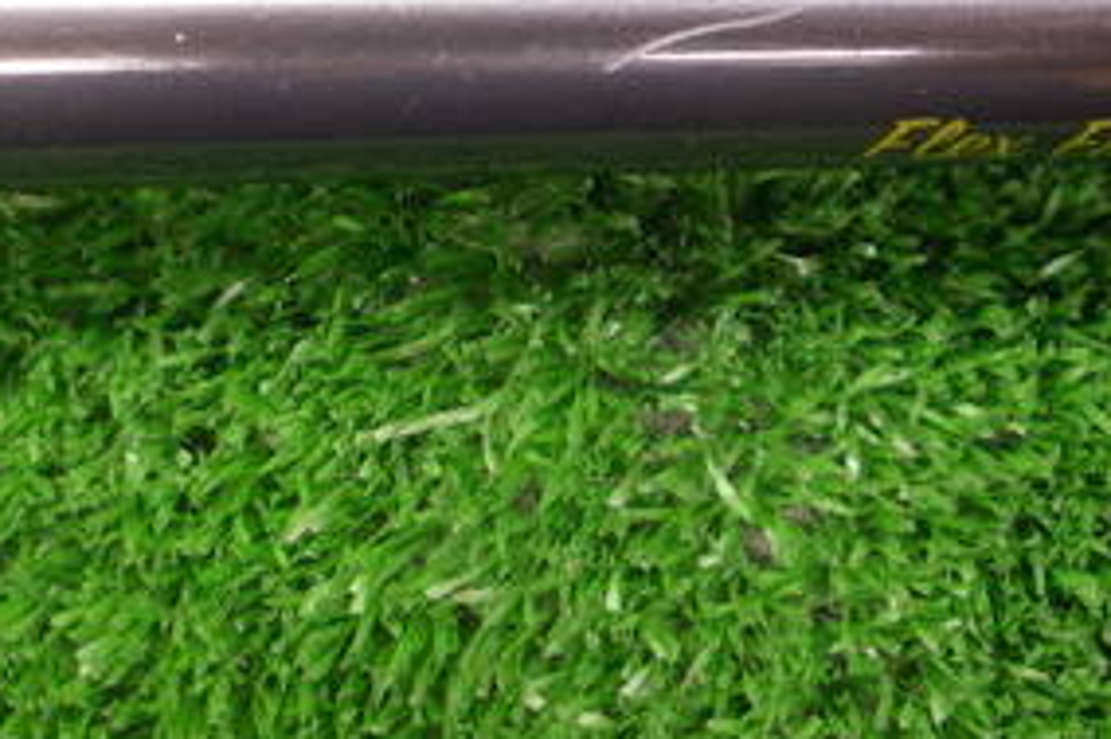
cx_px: 802
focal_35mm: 61
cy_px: 27
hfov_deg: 32.4
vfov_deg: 21.6
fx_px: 1881
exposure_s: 1/6
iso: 200
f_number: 3.2
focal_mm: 4.6
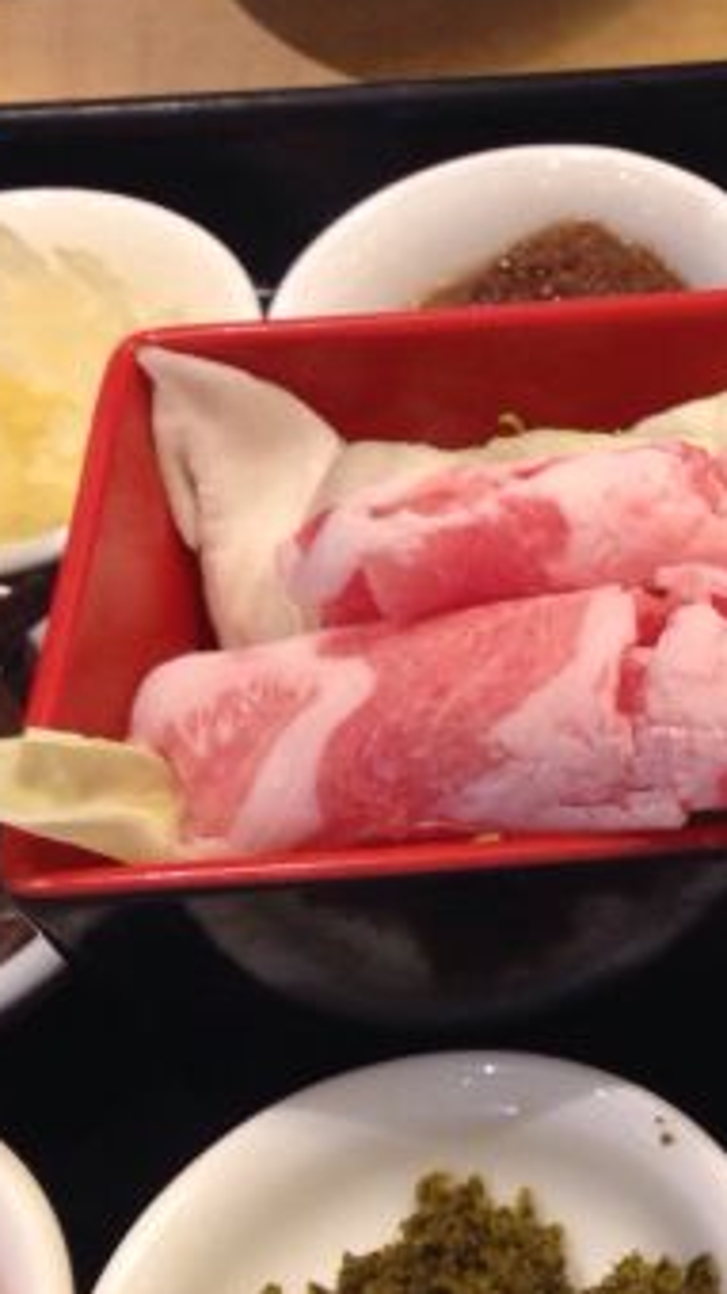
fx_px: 2539
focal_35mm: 74
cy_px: 843
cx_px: 856
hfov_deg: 15.7
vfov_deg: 28.4
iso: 125
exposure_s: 1/20
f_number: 2.4
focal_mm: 4.12
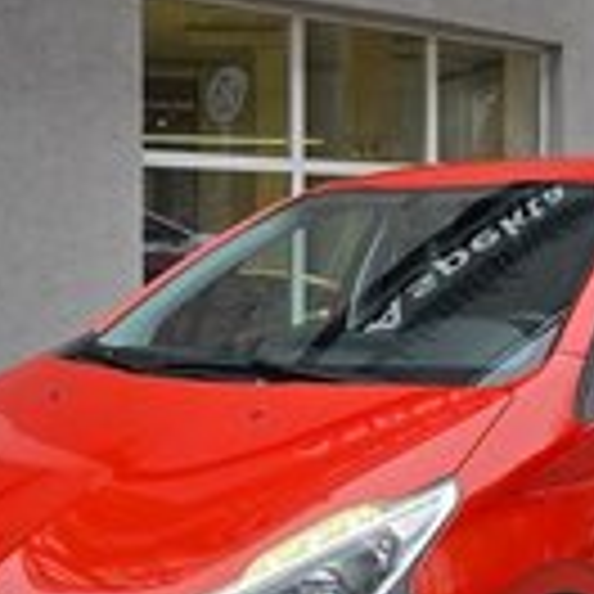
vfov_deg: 23.0
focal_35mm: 75
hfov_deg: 23.0
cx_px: 346
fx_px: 1456
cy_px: 230
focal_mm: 6.3
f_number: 1.7
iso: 25
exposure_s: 1/100
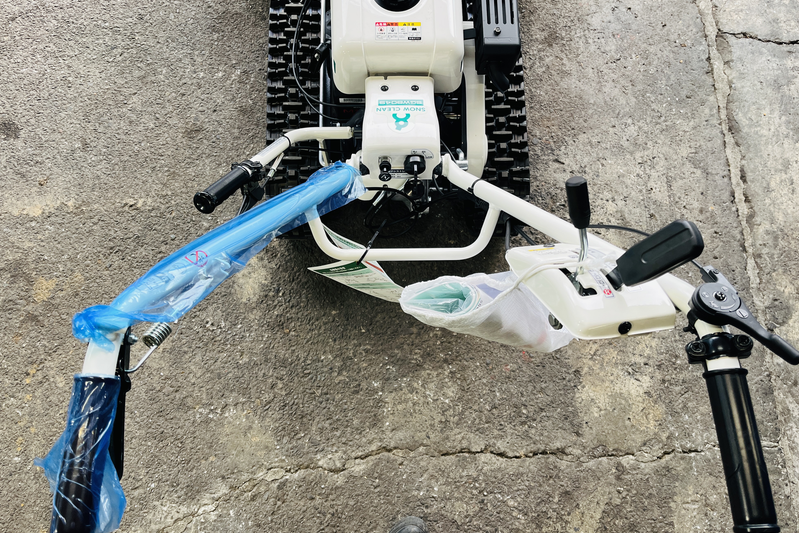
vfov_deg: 46.4
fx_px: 621
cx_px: 396
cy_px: 256
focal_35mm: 28
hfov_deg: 65.5
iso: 100
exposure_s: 1/122
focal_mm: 5.1
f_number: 1.6
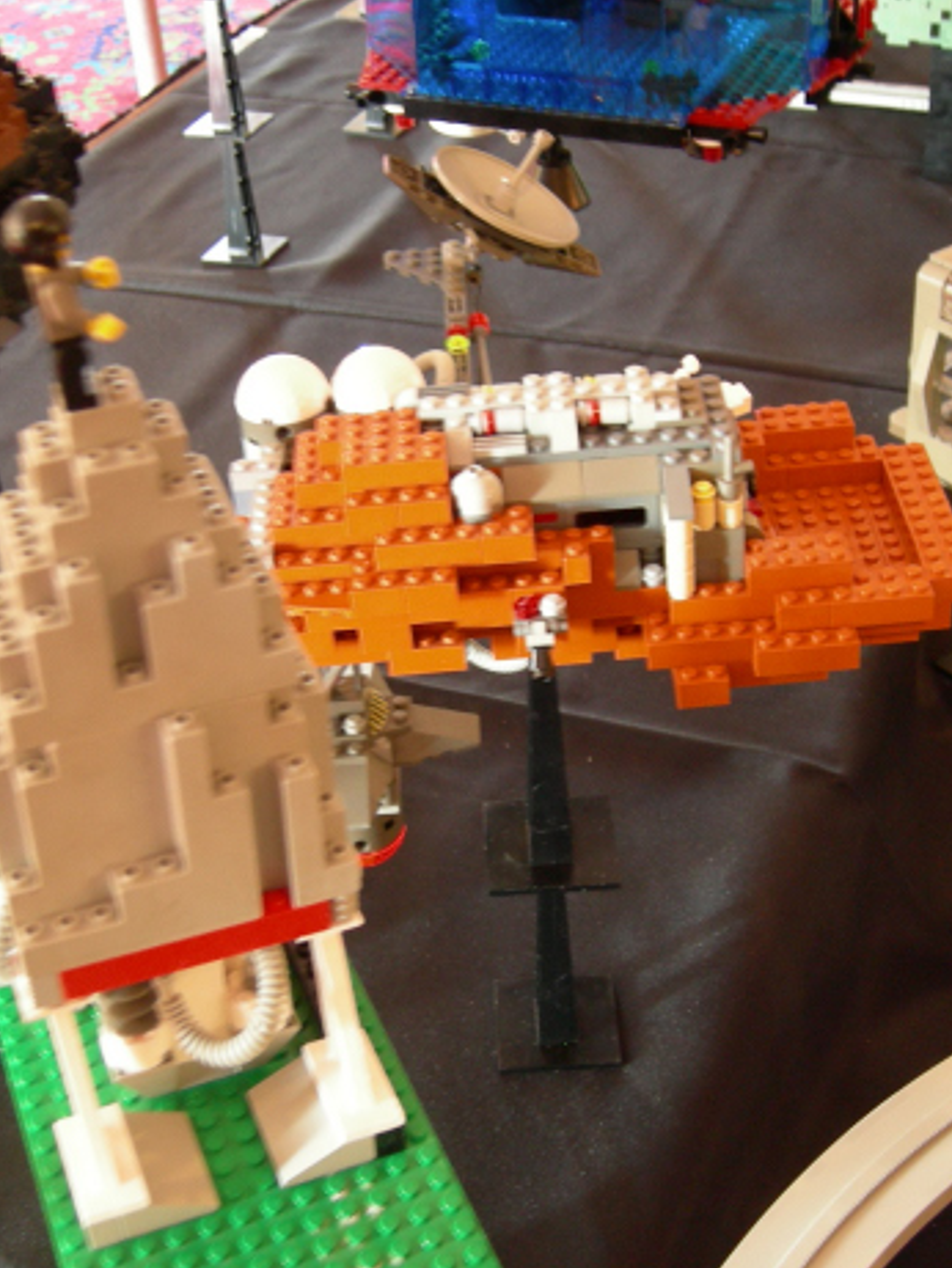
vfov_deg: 38.2
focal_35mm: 50
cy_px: 644
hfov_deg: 29.1
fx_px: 1833
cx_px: 479
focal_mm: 7.5
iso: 200
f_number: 2.7
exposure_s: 1/1.9
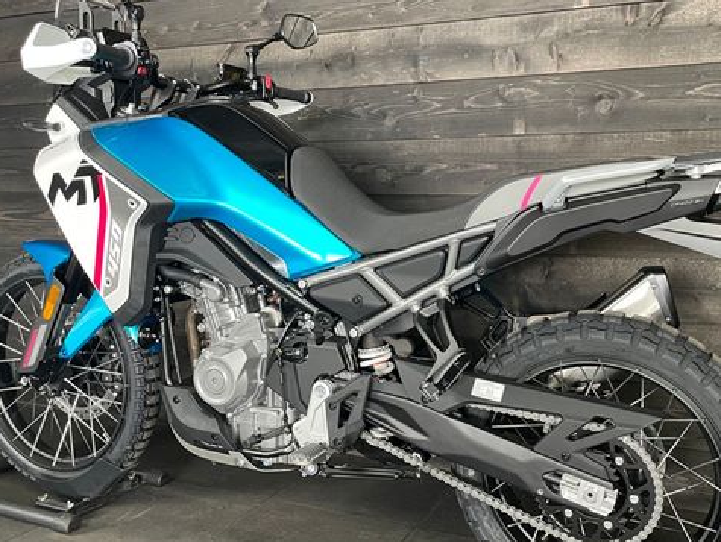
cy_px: 266
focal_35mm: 35
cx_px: 381
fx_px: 730
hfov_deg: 52.6
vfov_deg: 40.7
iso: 250
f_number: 1.6
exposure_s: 1/50
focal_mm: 4.2
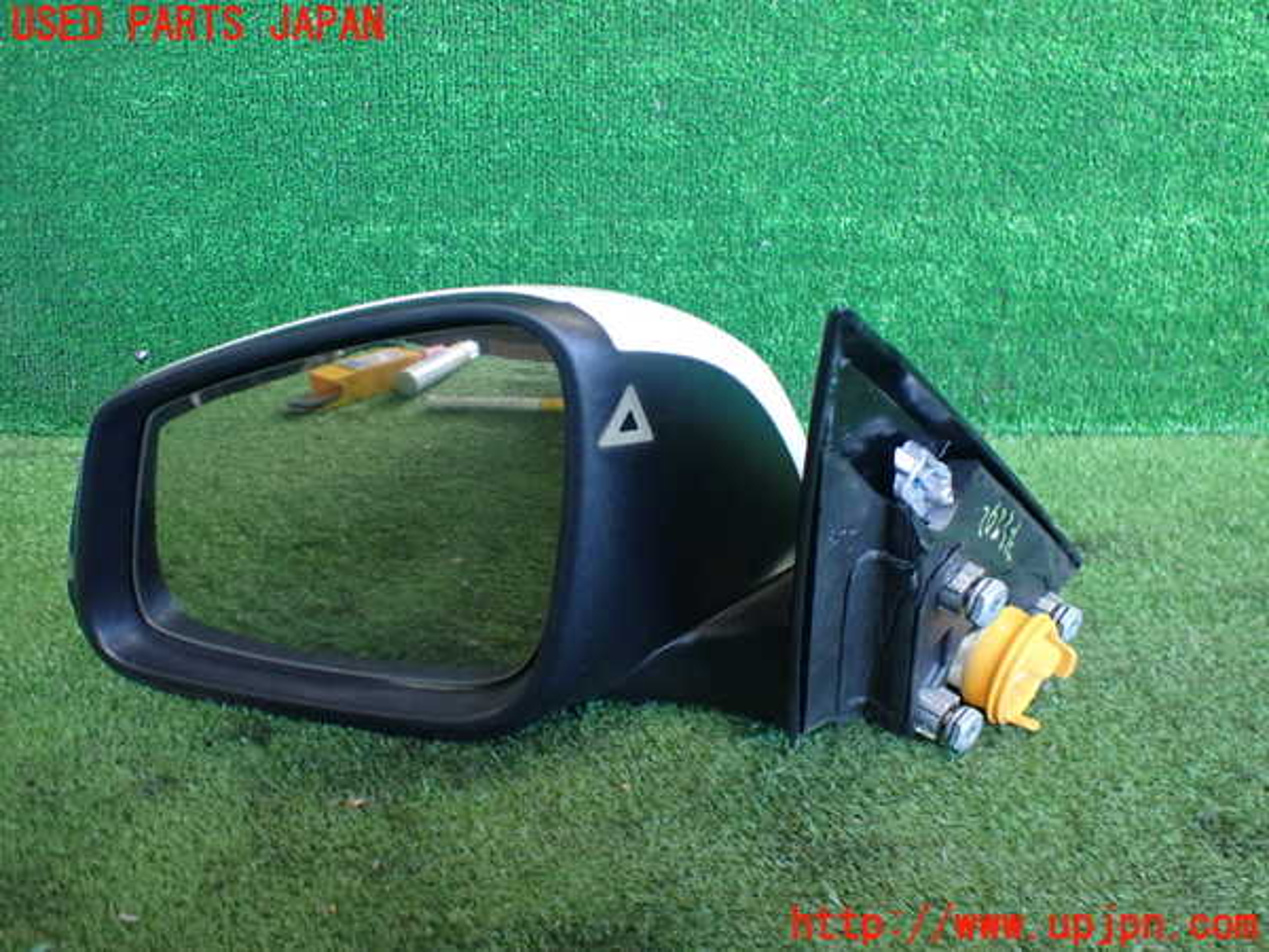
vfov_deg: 46.8
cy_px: 476
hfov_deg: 60.0
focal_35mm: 30
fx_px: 1100
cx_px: 634
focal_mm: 5.4
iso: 800
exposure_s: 1/125
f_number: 2.3
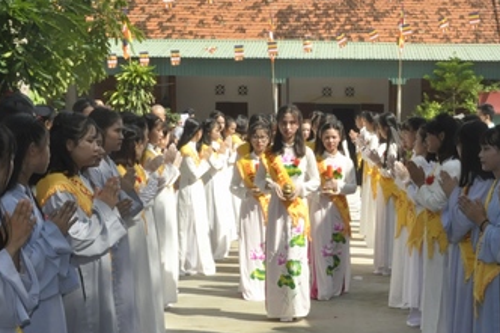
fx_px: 1305
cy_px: 247
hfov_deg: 21.4
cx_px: 402
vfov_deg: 14.5
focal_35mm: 94
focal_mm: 32
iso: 800
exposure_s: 1/200
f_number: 18
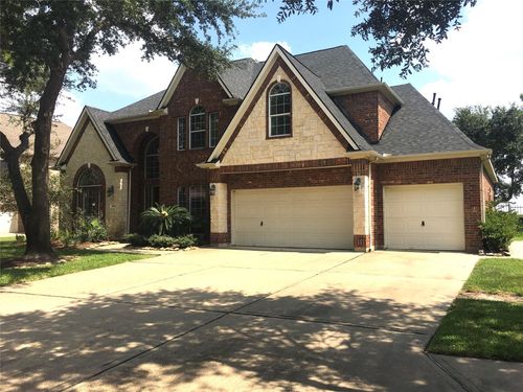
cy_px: 196
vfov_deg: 48.2
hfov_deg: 61.7
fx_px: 438
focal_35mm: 29
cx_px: 262
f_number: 2.2
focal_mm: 4.15
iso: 25
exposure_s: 1/1570
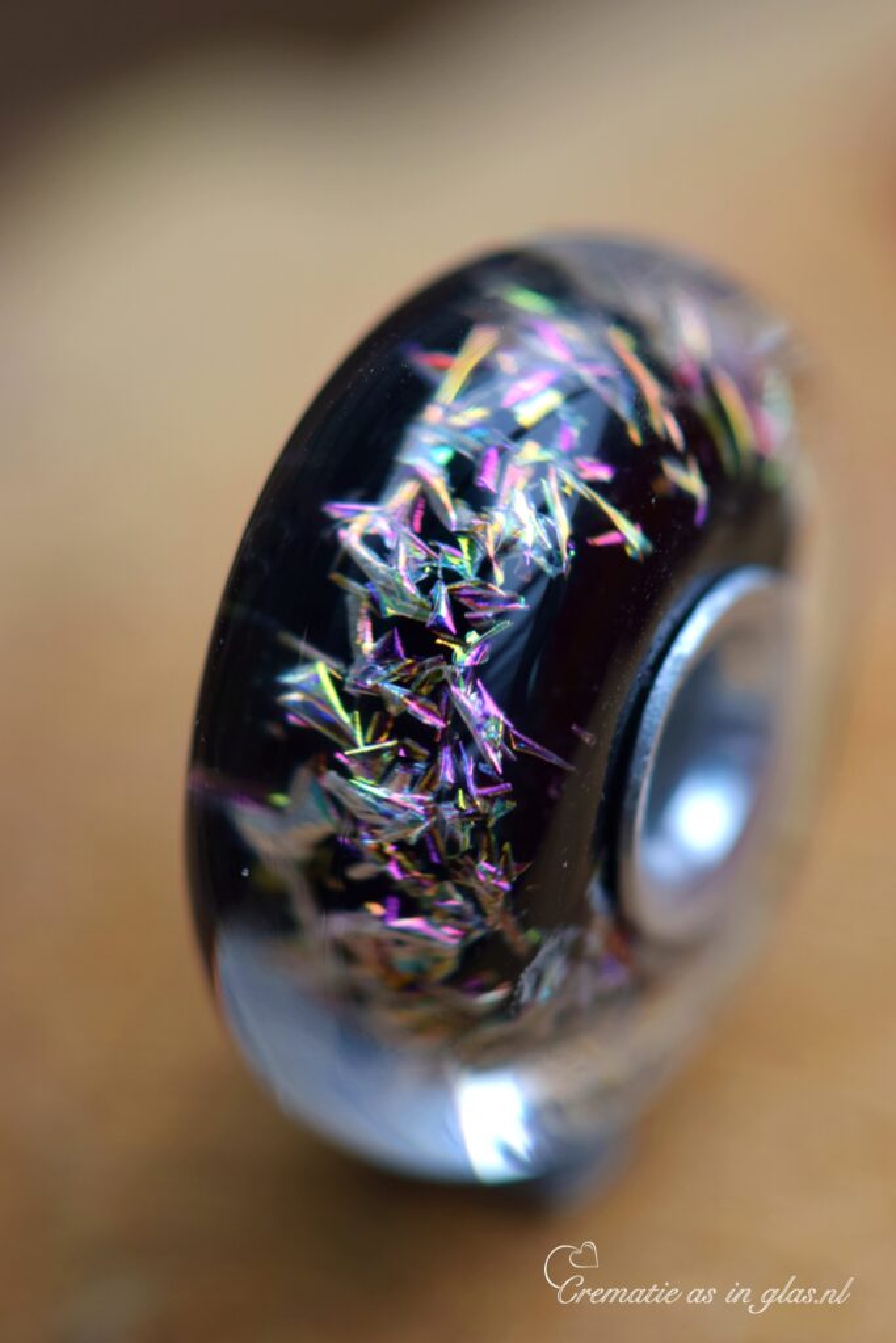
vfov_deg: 16.1
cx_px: 448
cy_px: 672
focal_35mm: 128
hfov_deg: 10.8
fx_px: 4758
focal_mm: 85
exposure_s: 1/125
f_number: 8
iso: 400
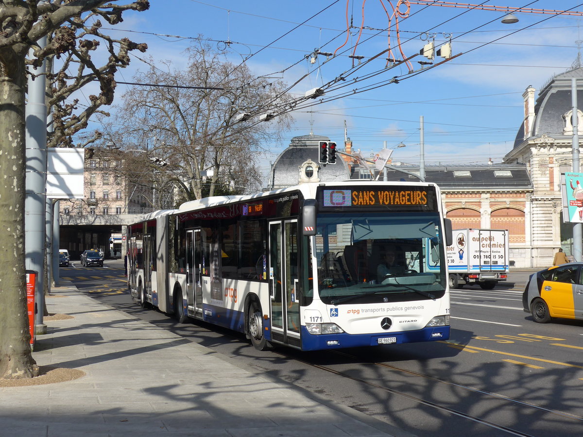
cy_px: 218
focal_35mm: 49
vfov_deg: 29.7
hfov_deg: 38.9
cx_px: 292
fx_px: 825
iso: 80
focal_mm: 10.1
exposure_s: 1/1300
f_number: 3.2
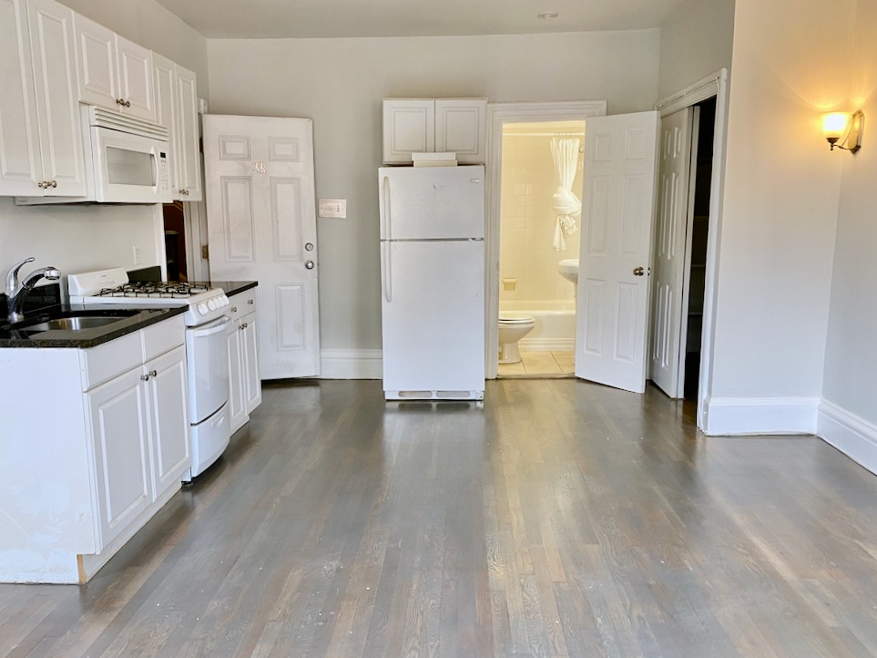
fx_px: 684
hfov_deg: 65.3
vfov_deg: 51.3
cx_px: 433
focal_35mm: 27
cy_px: 332
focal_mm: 4.25
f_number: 1.8
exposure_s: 1/60
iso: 100
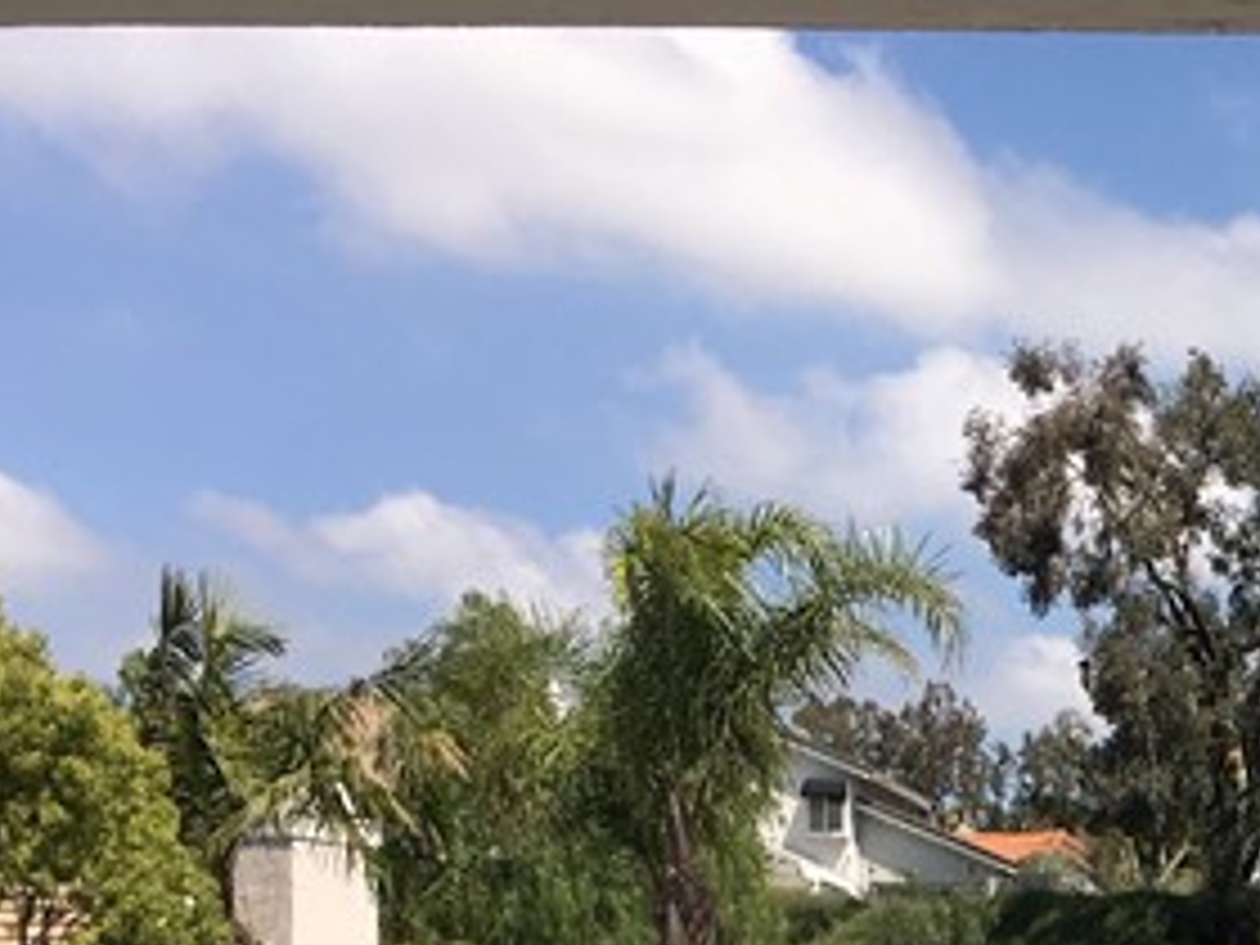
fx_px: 3858
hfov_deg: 17.4
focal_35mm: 106
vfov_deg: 12.9
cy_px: 1570
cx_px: 1642
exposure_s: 1/1972
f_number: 2.2
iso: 25
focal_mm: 4.15
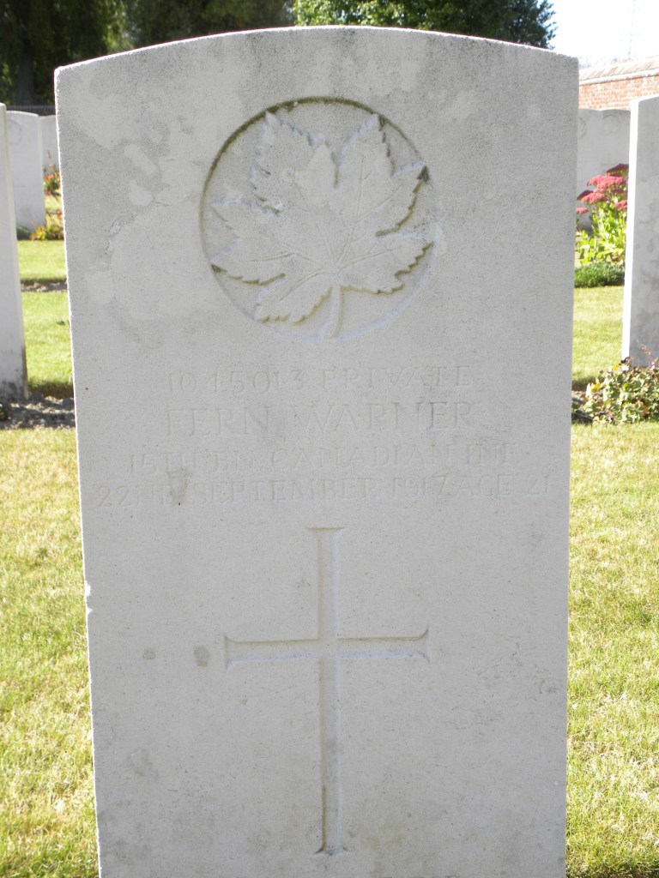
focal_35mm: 58
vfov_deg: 33.2
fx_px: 1472
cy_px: 439
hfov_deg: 25.2
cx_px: 330
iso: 64
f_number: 4.5
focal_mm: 10.3
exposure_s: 1/164
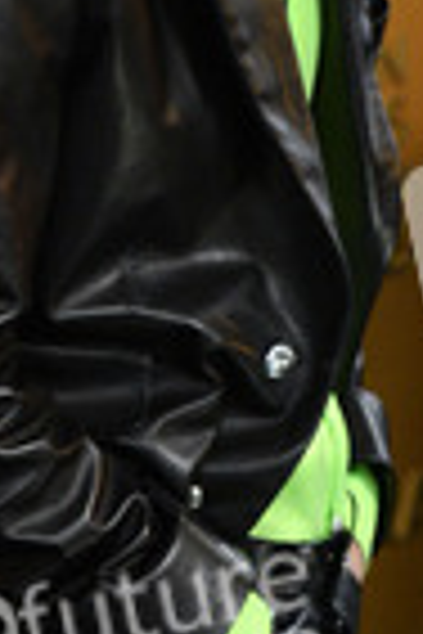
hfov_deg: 4.0
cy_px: -13
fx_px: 6010
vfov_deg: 6.0
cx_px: 227
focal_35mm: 341
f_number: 6.3
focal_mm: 120
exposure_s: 1/250
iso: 2500
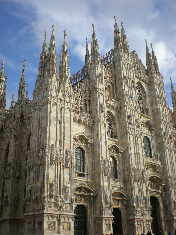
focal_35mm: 38
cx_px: 88
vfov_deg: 49.0
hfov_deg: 37.7
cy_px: 118
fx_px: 258
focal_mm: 6.3
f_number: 4.6
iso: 50
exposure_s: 1/240
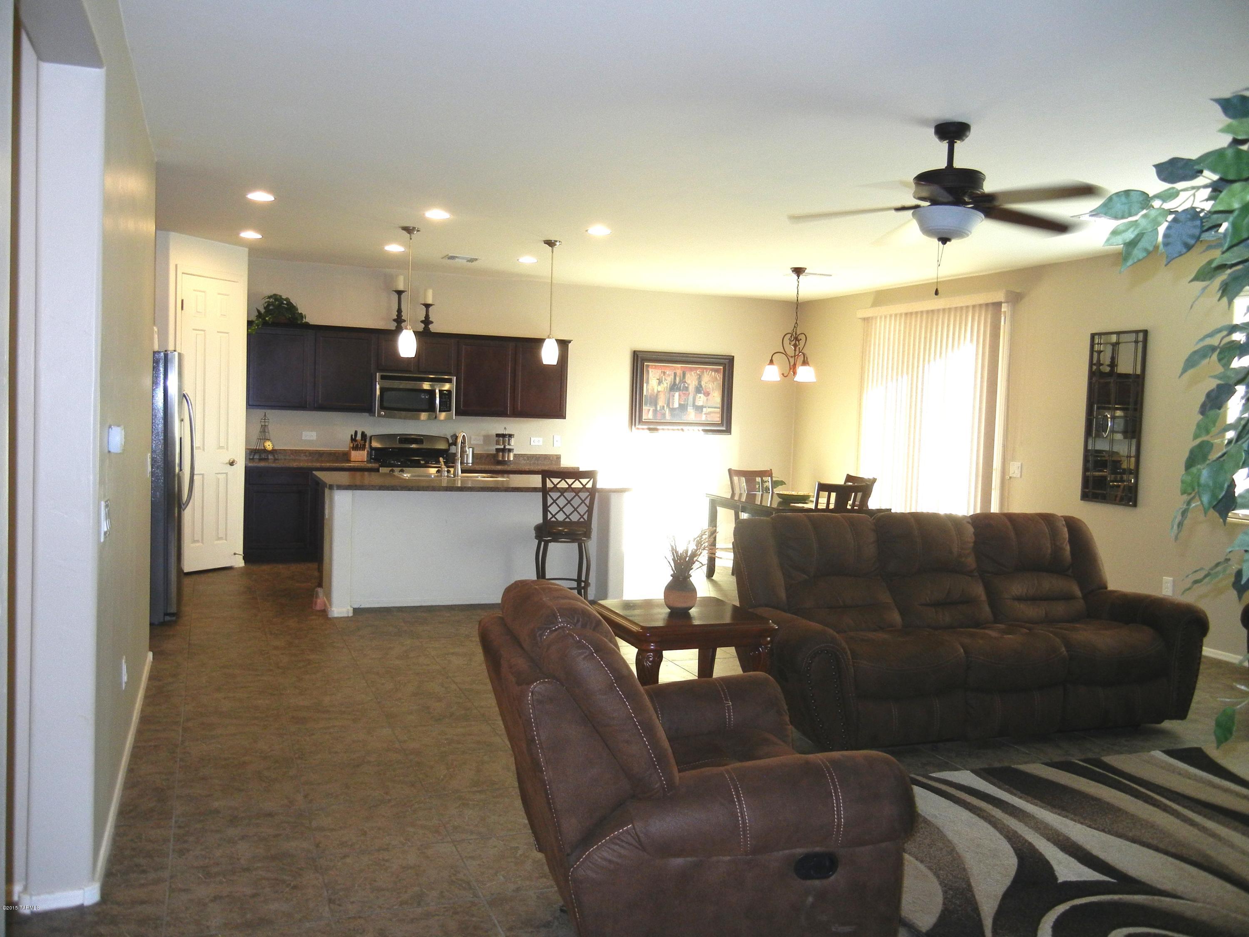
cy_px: 468
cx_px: 624
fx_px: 1082
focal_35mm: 30
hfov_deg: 60.0
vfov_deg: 46.8
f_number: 3.5
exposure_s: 1/37.2
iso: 230
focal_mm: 5.4
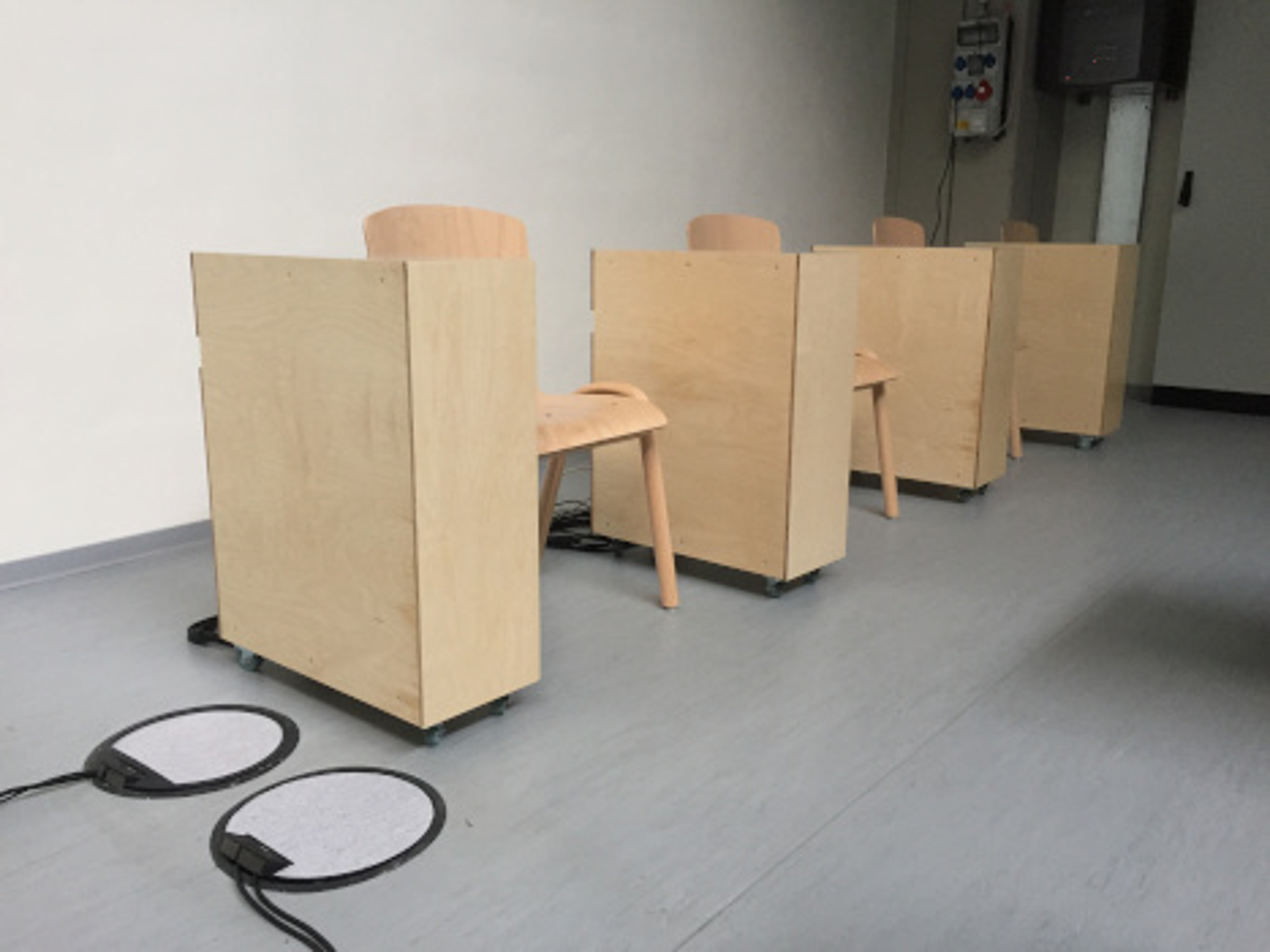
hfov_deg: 61.7
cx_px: 635
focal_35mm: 29
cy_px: 476
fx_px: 1064
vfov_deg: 48.2
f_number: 2.2
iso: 160
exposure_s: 1/33
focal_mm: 4.15
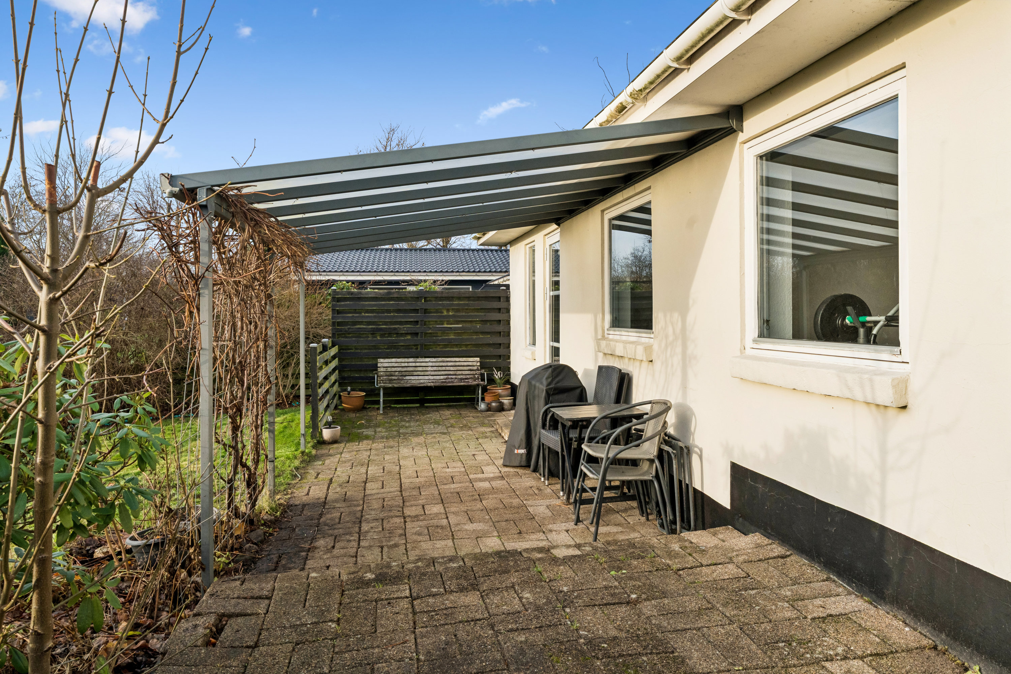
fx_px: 702
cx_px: 506
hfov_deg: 71.5
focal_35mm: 25
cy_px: 337
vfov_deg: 51.3
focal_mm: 25
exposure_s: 1/320
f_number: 10
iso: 800
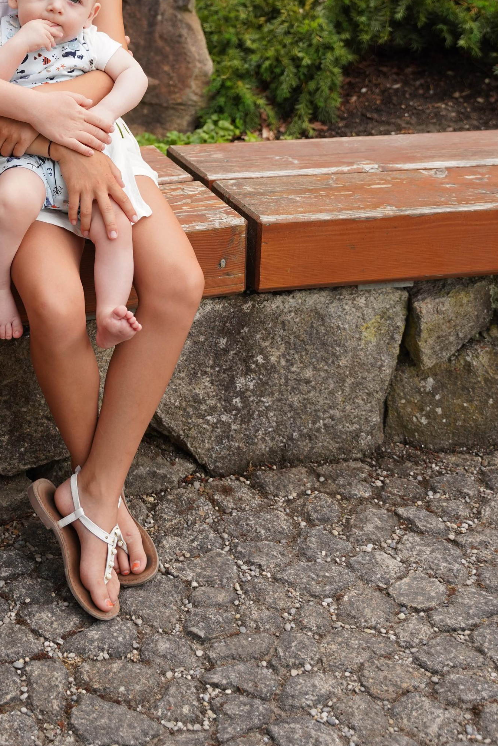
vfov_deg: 30.5
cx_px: 76
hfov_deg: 21.4
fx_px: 1297
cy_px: 51
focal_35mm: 63
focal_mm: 32.8
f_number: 3.5
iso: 400
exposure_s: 1/250
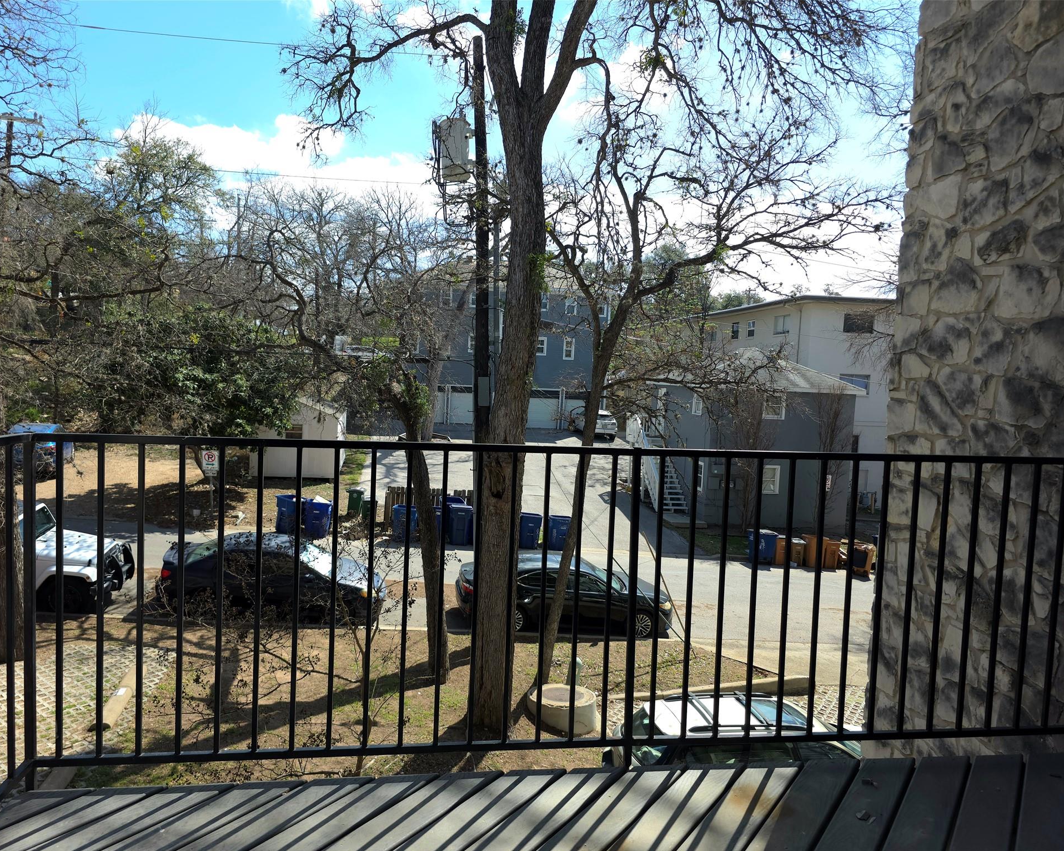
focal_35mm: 24
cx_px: 500
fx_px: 756
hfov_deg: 70.2
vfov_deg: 58.8
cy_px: 426
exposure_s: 1/417
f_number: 1.7
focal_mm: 6.3
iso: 12
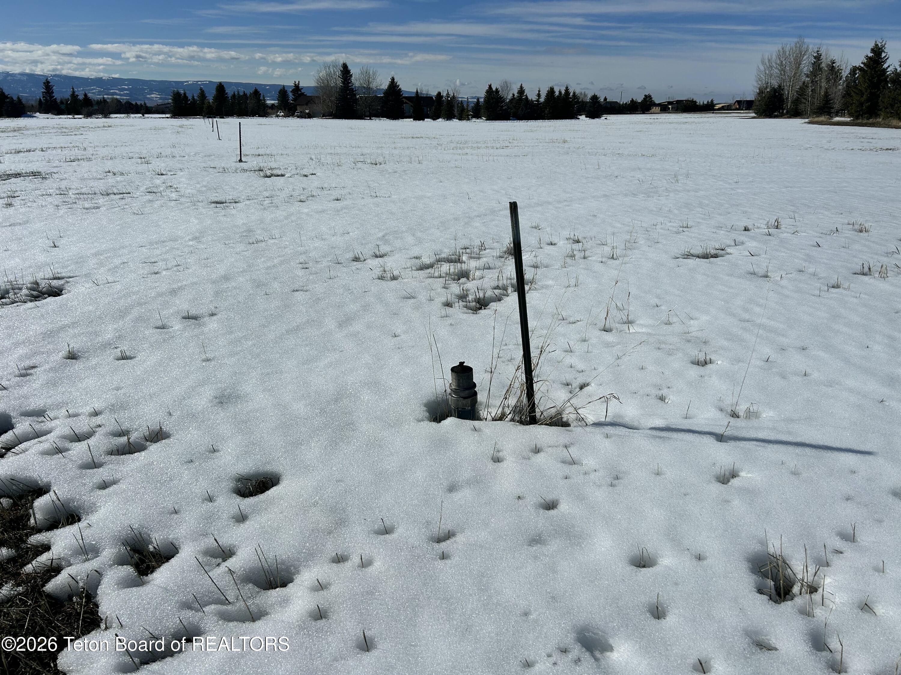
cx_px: 450
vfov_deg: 53.1
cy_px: 338
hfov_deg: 67.3
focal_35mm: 26
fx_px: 677
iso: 40
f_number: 1.5
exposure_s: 1/16393
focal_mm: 5.7
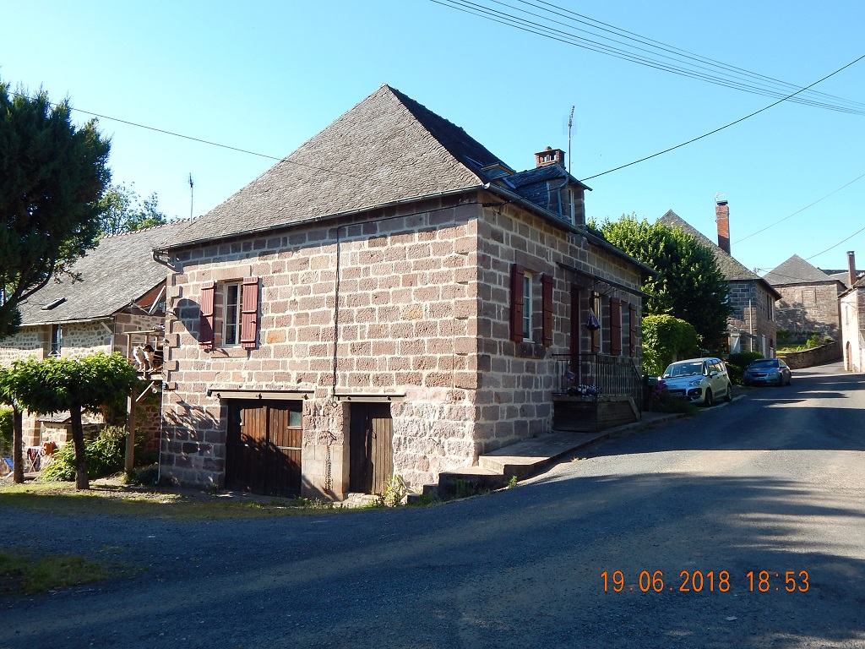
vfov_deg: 49.7
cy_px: 324
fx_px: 700
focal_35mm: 28
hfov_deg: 63.4
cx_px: 432
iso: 125
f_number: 3.2
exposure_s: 1/500
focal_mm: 5.1
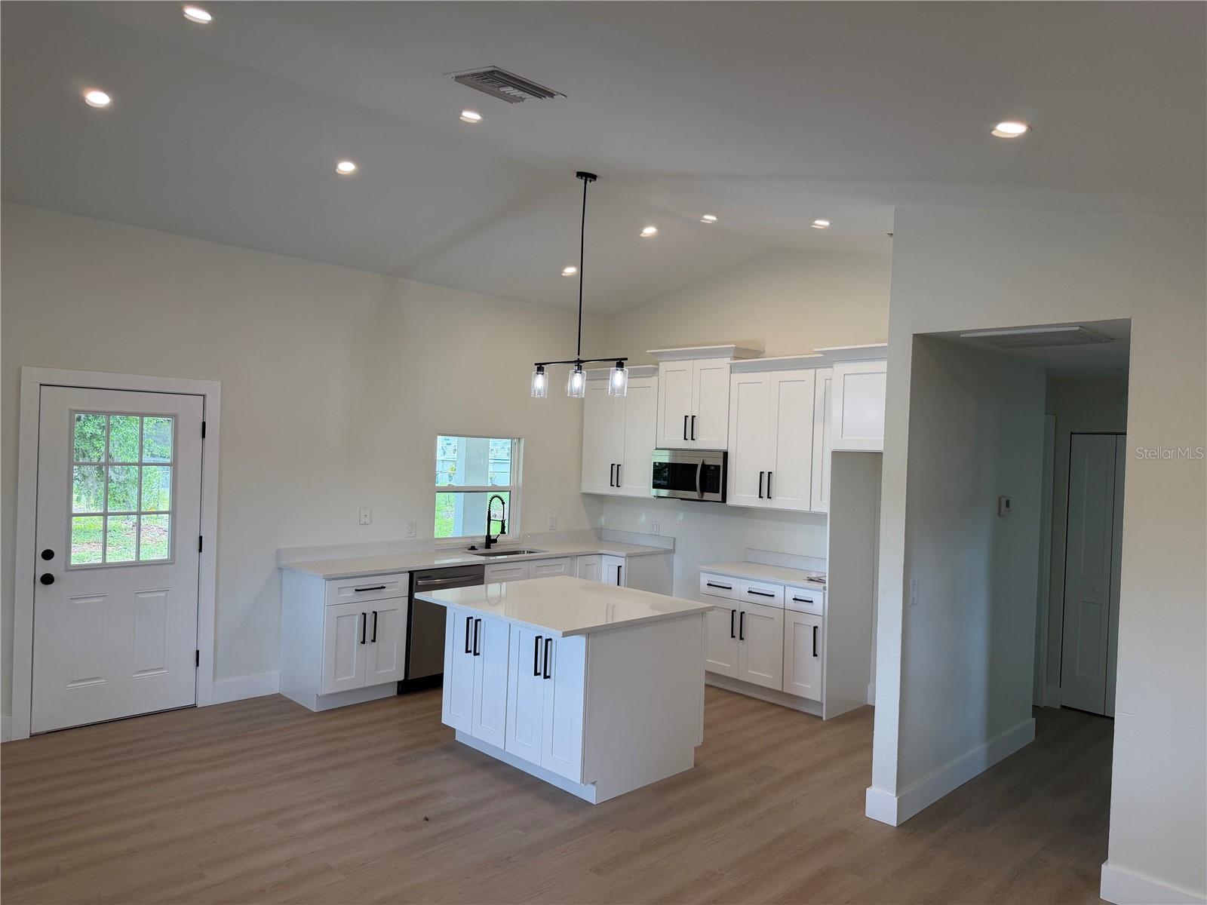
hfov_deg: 71.6
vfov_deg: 56.8
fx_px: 837
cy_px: 452
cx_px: 604
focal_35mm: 24
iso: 100
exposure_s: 1/197
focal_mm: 6.76
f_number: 1.78
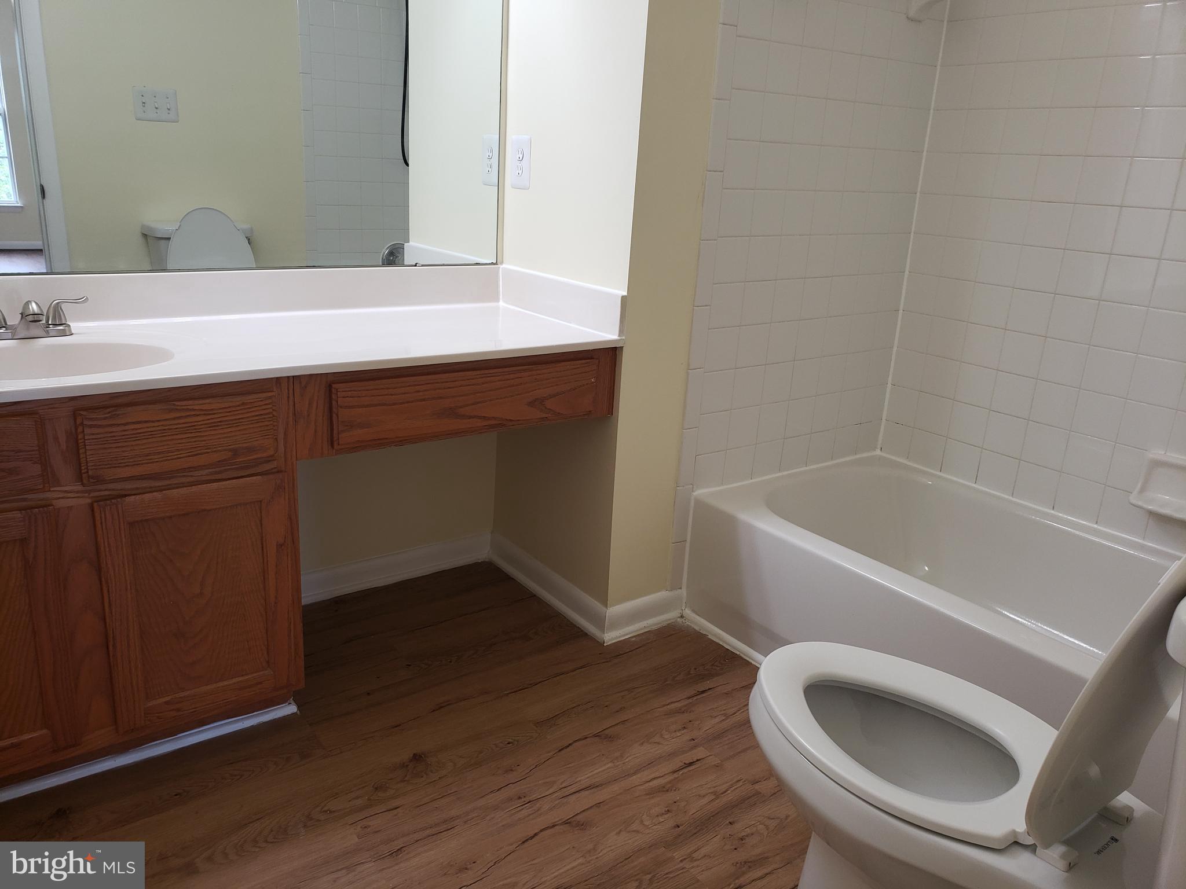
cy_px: 444
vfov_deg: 53.1
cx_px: 593
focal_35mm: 26
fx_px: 891
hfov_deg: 67.3
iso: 100
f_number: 2.4
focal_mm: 4.3
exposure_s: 1/60
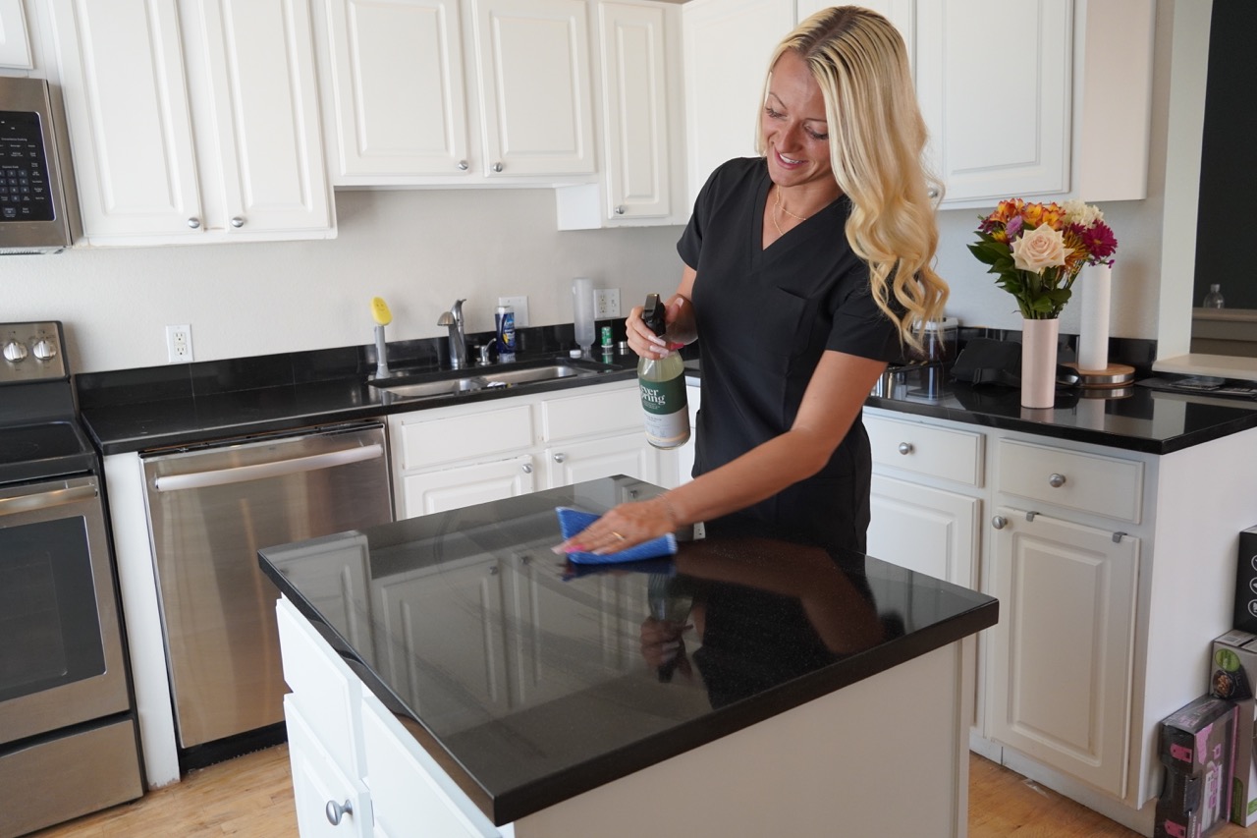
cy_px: 419
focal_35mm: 27
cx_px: 628
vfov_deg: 47.9
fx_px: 943
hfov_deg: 67.4
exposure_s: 1/160
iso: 800
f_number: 4
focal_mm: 18
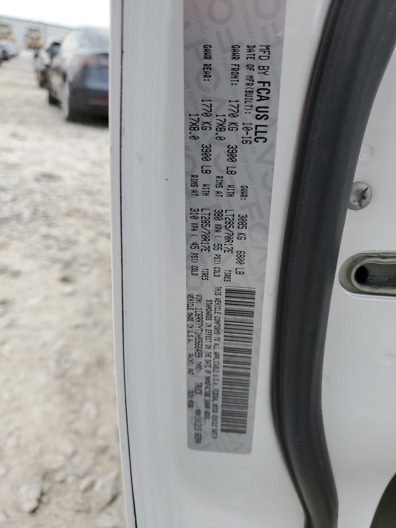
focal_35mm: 26
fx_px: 397
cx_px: 198
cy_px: 264
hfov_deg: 53.1
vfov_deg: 67.3
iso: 50
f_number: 1.5
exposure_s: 1/667
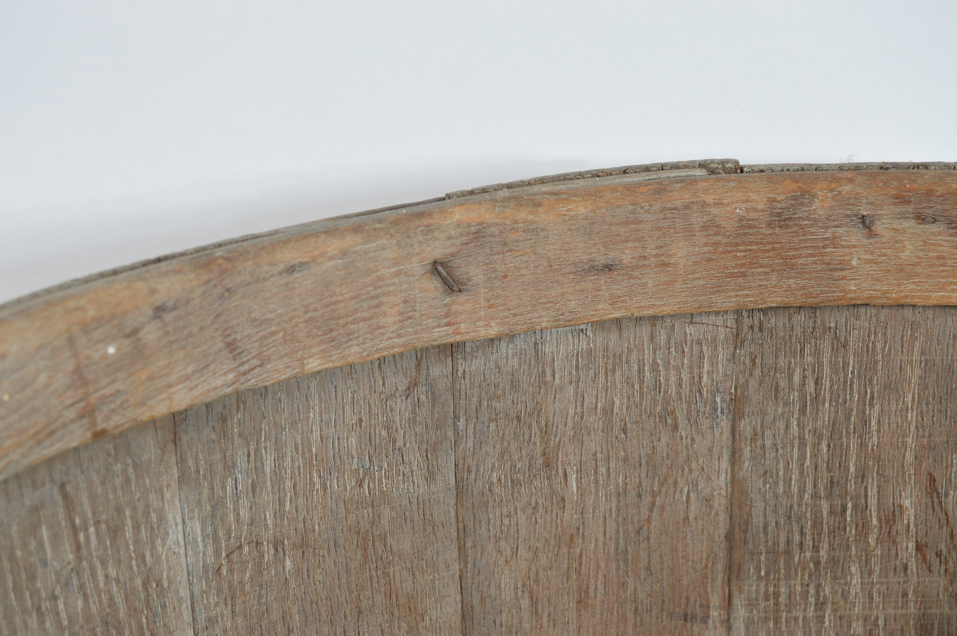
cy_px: 318
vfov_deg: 16.5
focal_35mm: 82
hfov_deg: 24.6
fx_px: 2191
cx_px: 478
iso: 100
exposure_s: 1/80
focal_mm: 55
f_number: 8
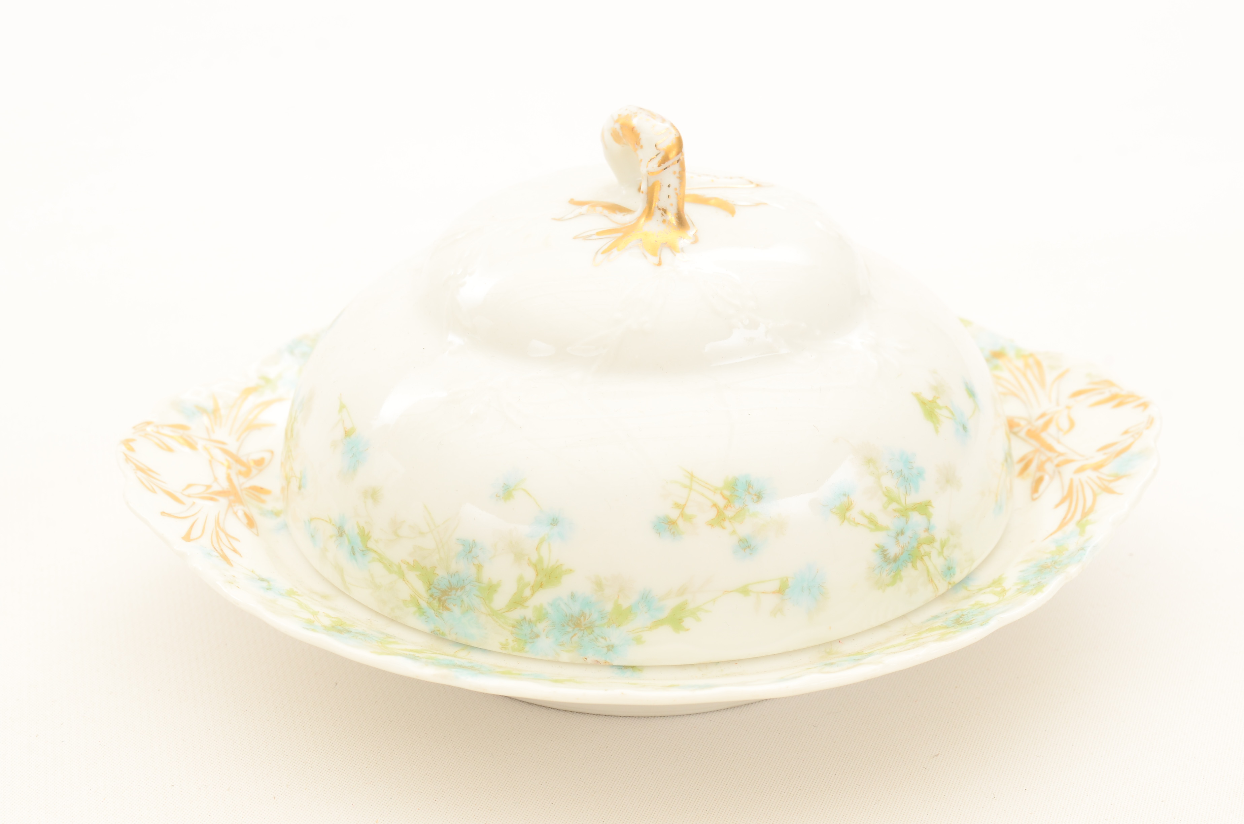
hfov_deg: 29.3
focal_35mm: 69
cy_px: 412
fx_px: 2379
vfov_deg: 19.6
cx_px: 622
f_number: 13
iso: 320
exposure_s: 1/60
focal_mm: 46
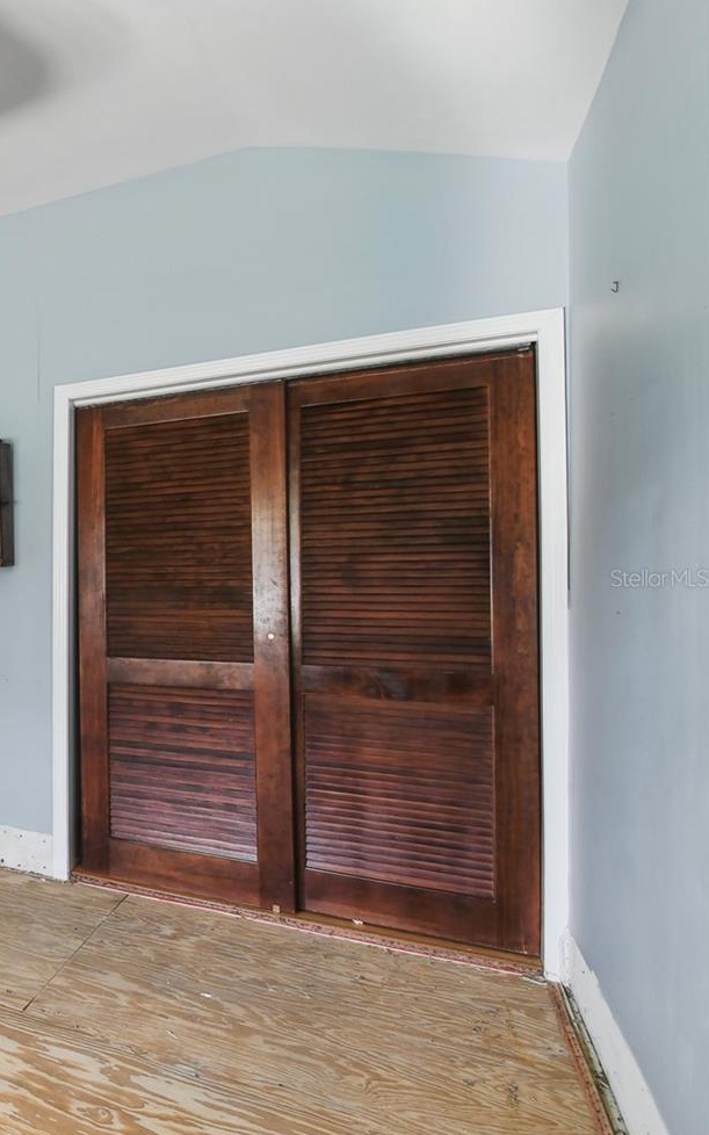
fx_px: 773
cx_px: -215
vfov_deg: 72.5
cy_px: 578
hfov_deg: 34.6
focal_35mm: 25
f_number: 7.1
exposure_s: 1/13
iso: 100
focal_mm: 10
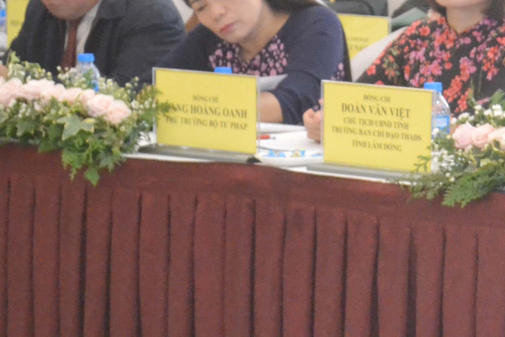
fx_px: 2960
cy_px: 137
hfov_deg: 9.6
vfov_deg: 6.5
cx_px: 604
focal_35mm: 211
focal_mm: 48
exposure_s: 1/40
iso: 3200
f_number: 5.3
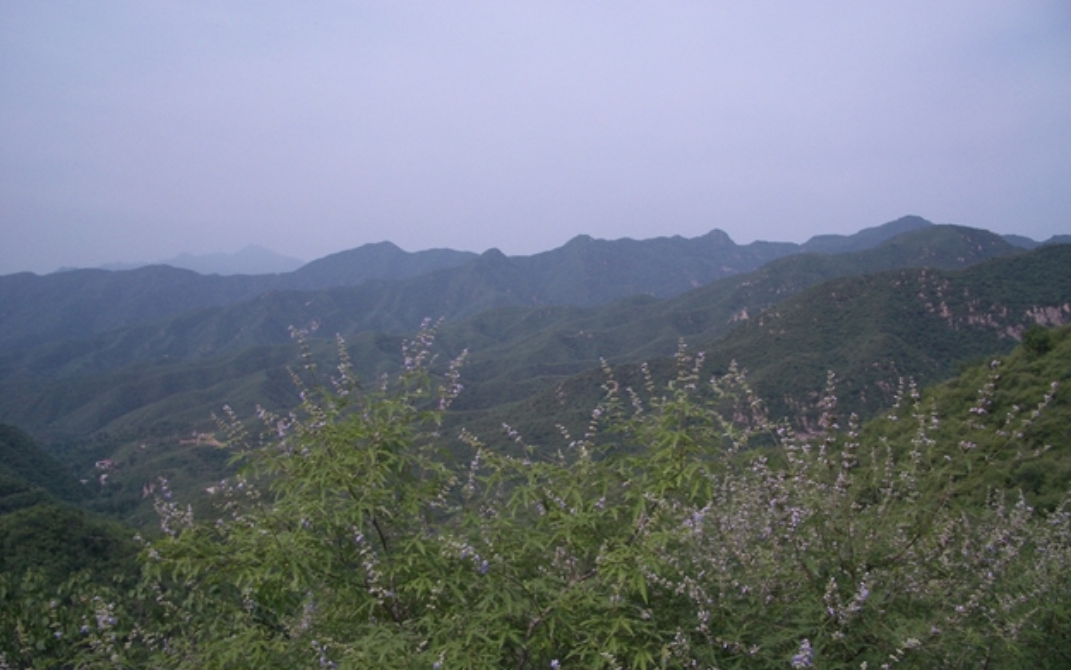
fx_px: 1109
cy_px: 363
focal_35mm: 38
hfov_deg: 51.5
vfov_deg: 33.6
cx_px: 543
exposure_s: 1/800
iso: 50
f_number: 4.3
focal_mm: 5.8
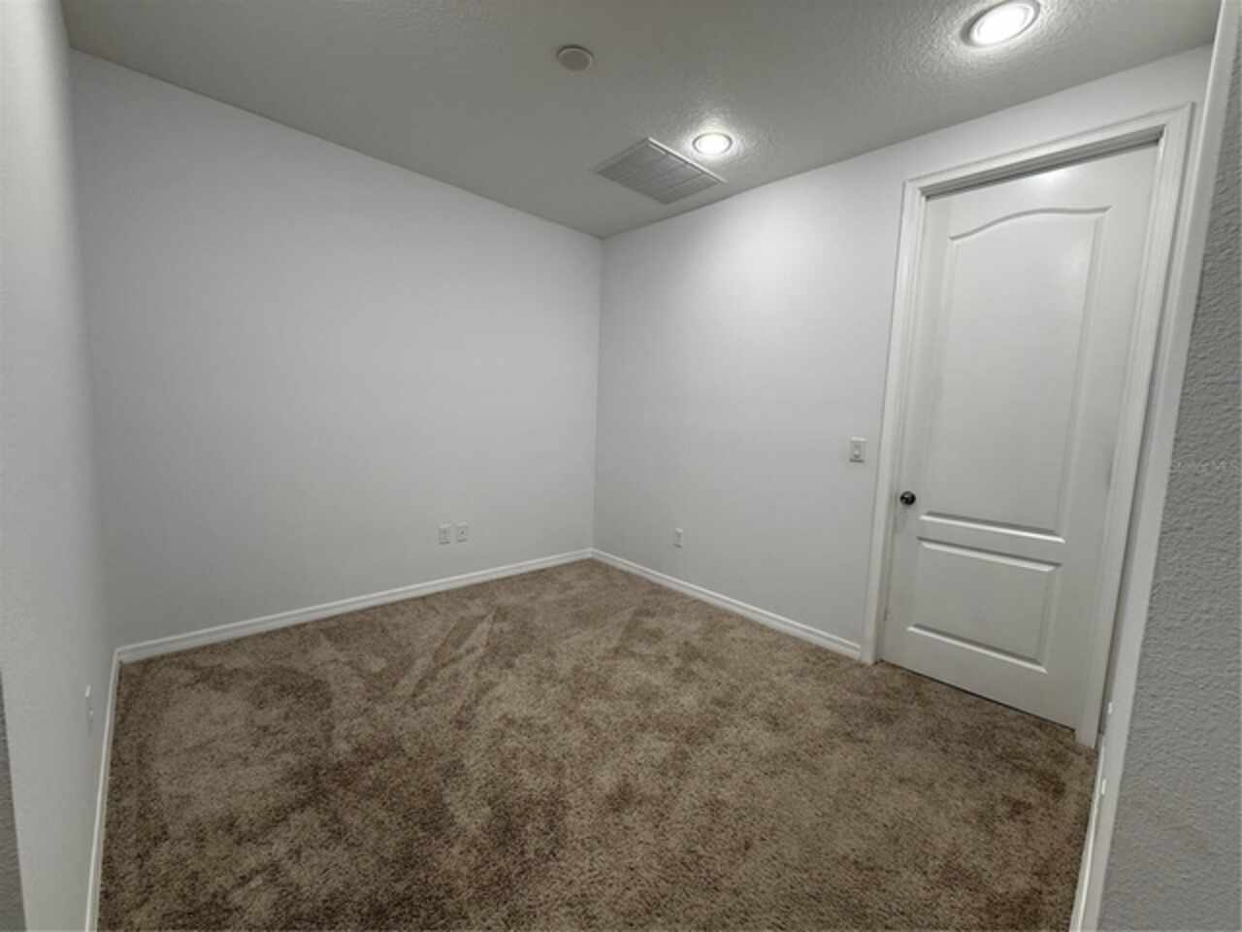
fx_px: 502
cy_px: 466
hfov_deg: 102.1
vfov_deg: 85.7
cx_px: 621
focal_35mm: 14
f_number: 2.2
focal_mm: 2.22
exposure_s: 1/120
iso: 100
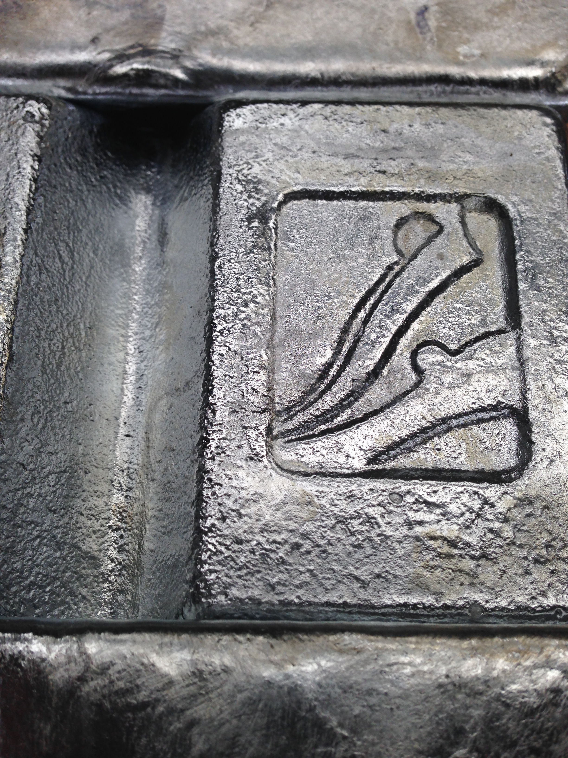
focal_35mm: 33
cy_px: 379
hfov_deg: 42.9
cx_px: 284
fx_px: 722
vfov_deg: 55.4
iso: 50
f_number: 2.4
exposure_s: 1/433
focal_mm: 4.12
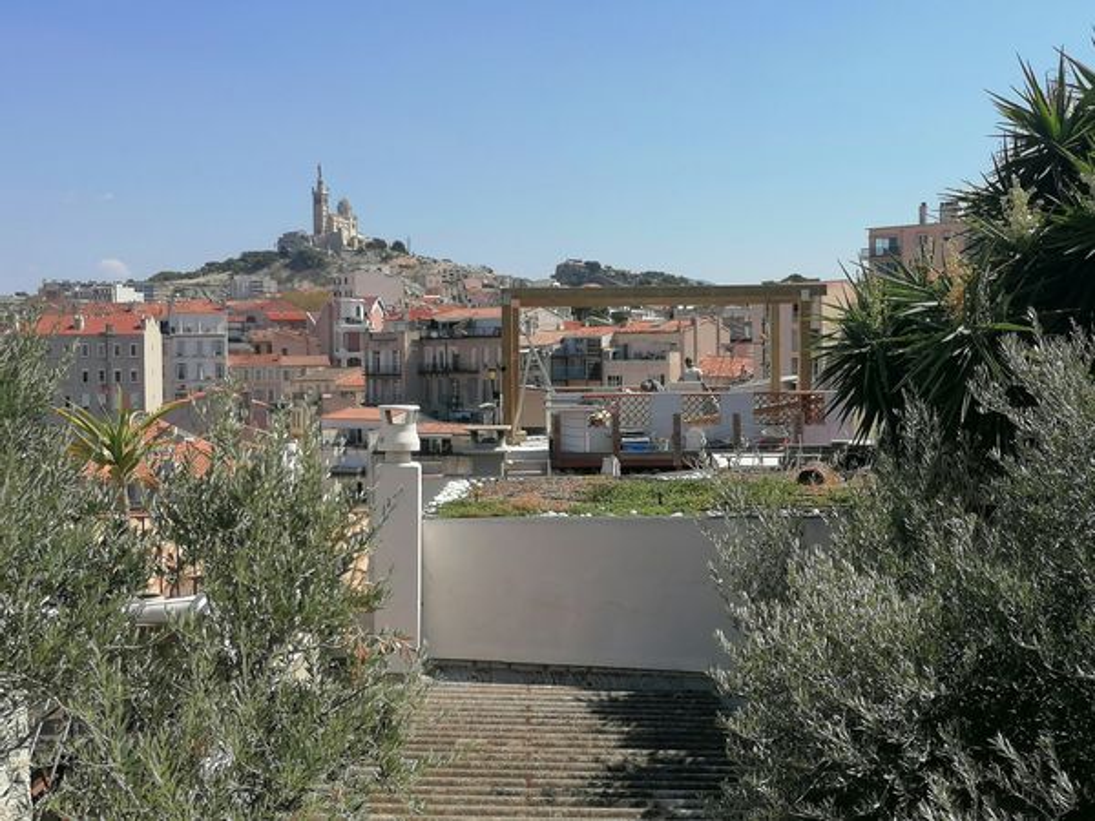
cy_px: 410
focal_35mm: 47
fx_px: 1487
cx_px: 548
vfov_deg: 30.9
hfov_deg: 40.4
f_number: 1.8
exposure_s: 1/1664
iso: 50
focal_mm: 4.75
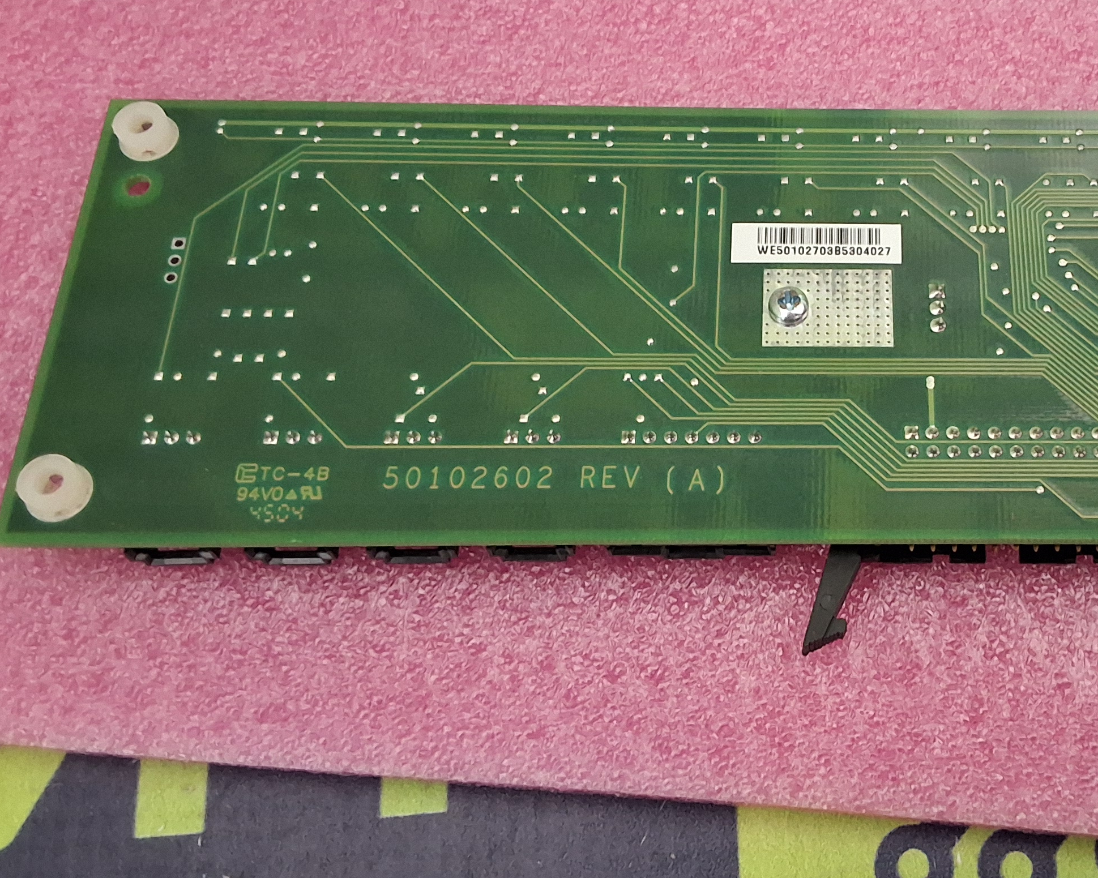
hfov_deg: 38.9
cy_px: 396
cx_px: 868
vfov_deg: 32.7
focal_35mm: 46
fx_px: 1495
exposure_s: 1/20
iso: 400
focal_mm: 2.91
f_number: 1.9
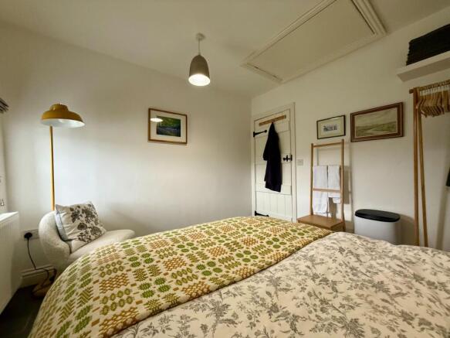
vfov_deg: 85.7
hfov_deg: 102.1
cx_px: 225
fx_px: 182
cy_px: 169
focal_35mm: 14
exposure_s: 1/50
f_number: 2.2
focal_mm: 2.22
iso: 250
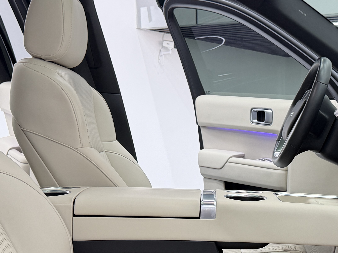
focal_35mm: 63
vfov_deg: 23.1
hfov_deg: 29.9
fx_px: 615
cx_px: 279
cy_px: 180
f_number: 1.78
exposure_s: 1/51
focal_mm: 6.76
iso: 200
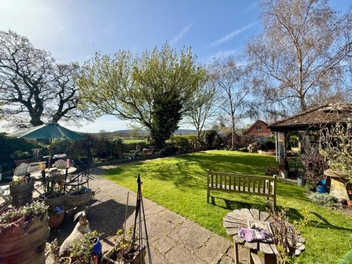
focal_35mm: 14
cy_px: 132
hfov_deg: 102.1
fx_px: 142
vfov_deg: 85.7
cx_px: 176
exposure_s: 1/1745
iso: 64
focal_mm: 2.22
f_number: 2.2
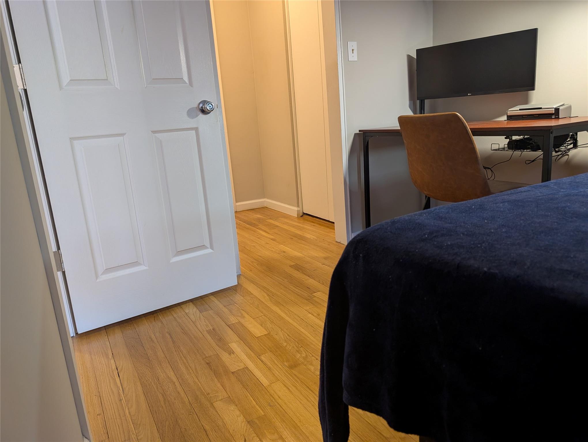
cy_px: 221
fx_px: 408
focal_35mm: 24
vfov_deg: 56.9
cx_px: 294
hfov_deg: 71.5
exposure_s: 1/60
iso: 370
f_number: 1.68
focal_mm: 6.9
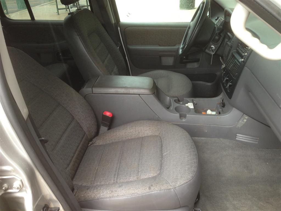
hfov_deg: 55.4
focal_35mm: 33
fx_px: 268
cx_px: 140
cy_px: 106
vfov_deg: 42.9
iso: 50
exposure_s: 1/60
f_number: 2.4
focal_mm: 4.13
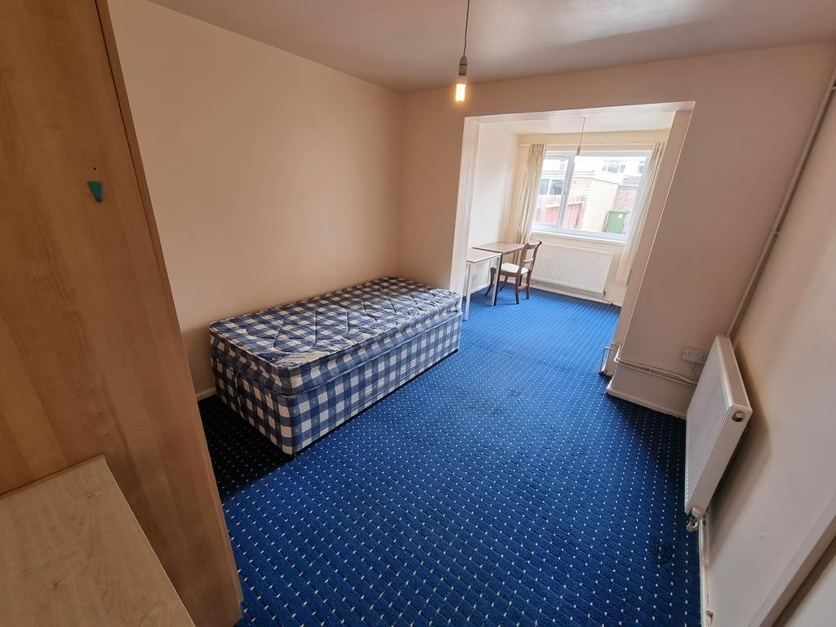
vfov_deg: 89.9
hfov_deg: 106.2
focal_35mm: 13
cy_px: 314
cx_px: 418
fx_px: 314
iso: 160
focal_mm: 2.2
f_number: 2.2
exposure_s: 1/50
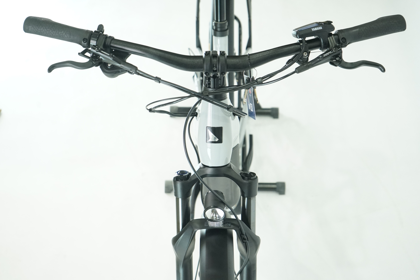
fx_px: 817
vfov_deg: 19.5
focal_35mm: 70
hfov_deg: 28.8
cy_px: 140
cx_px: 210
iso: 2500
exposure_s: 1/200
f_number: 5.6
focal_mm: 70
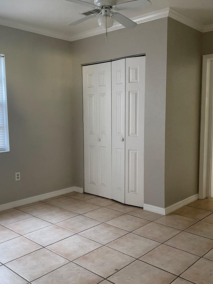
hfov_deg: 40.6
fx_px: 287
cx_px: 116
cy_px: 142
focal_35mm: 35
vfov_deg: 52.6
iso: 500
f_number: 1.6
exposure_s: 1/60
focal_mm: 5.1
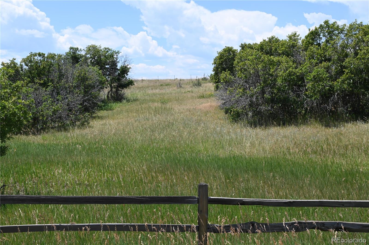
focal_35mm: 55
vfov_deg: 24.6
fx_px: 563
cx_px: 184
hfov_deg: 36.3
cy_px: 122
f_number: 7.1
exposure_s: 1/320
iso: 100
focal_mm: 55
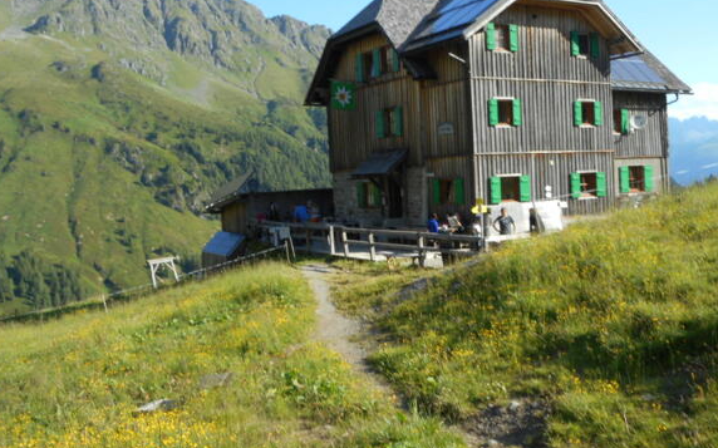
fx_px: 724
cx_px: 353
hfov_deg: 52.8
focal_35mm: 37
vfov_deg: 34.4
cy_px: 197
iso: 80
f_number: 4.2
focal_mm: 6
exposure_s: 1/250
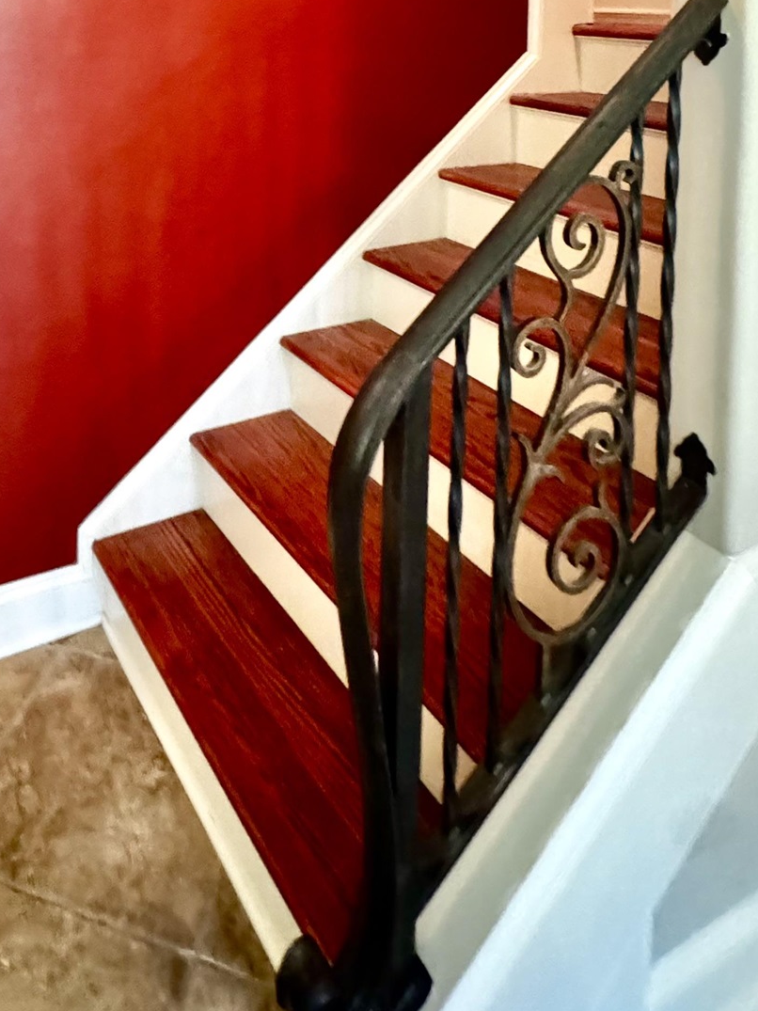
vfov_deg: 50.4
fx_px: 876
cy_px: 35
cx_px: 193
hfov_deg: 45.2
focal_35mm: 30
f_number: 2.2
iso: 1250
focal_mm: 2.22
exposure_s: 1/30
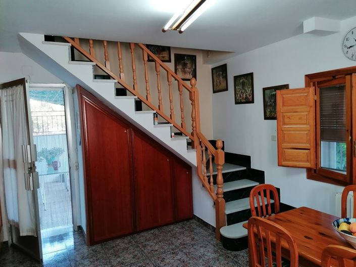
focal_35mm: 27
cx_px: 178
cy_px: 134
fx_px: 278
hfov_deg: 65.3
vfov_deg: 51.3
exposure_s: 1/50
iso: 160
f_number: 1.8
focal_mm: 4.75
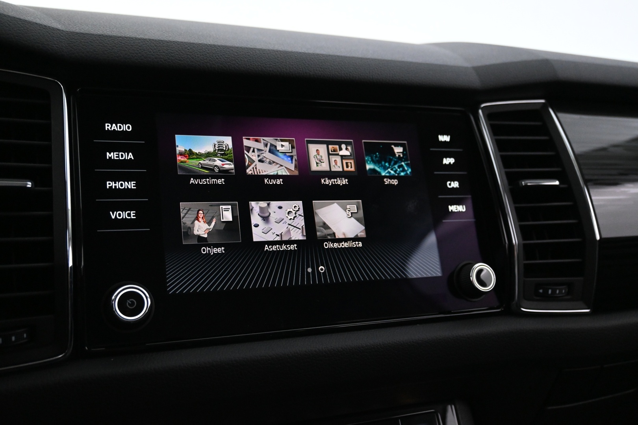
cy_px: 212
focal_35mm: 34
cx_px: 319
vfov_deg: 39.1
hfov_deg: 56.1
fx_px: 598
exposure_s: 1/40
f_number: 4
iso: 3200
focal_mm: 22.5
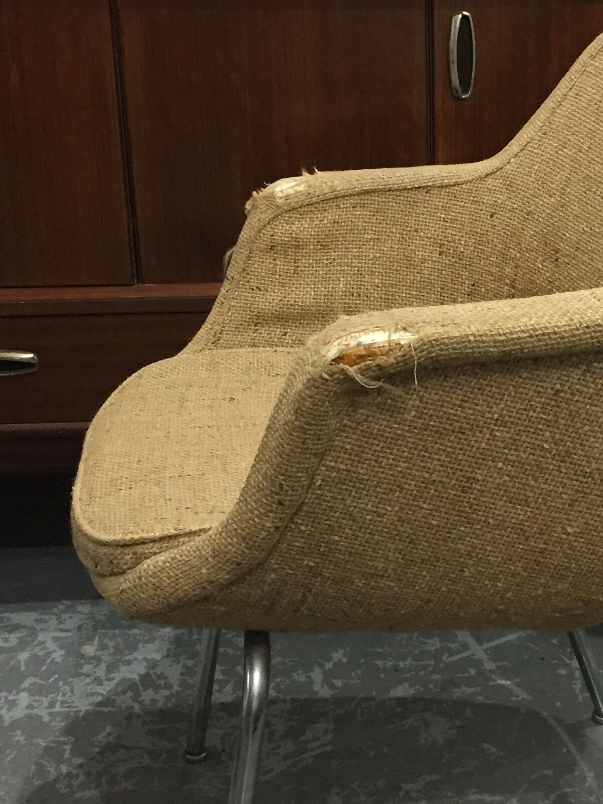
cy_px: 423
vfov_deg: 32.7
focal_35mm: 59
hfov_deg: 24.7
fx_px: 1370
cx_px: 418
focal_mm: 4.15
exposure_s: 1/33
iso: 250
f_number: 2.2
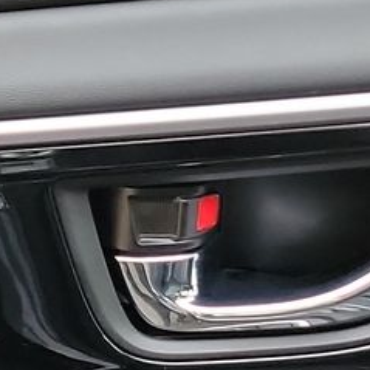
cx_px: -217
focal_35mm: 142
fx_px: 1717
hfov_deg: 11.7
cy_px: 816
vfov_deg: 10.9
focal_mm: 6.7
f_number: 1.8
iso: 893
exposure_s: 1/59
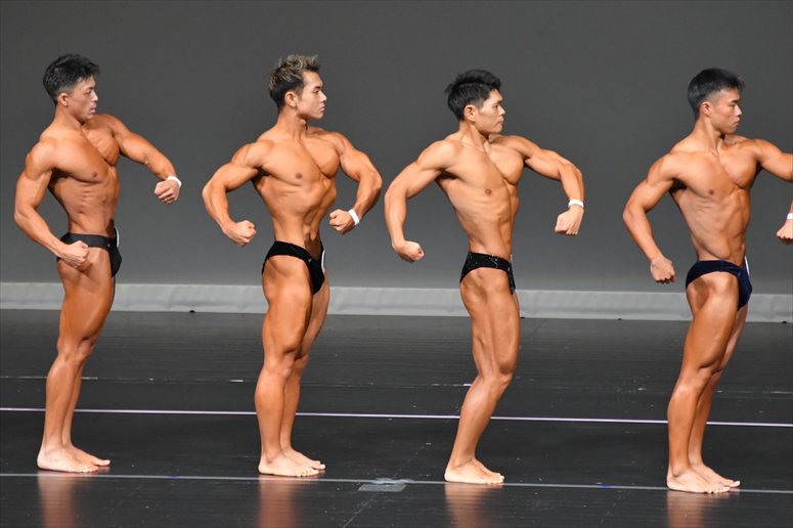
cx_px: 396
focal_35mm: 315
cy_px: 264
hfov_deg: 6.5
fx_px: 6935
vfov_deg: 4.4
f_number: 5.6
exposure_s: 1/400
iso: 5000
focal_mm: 210
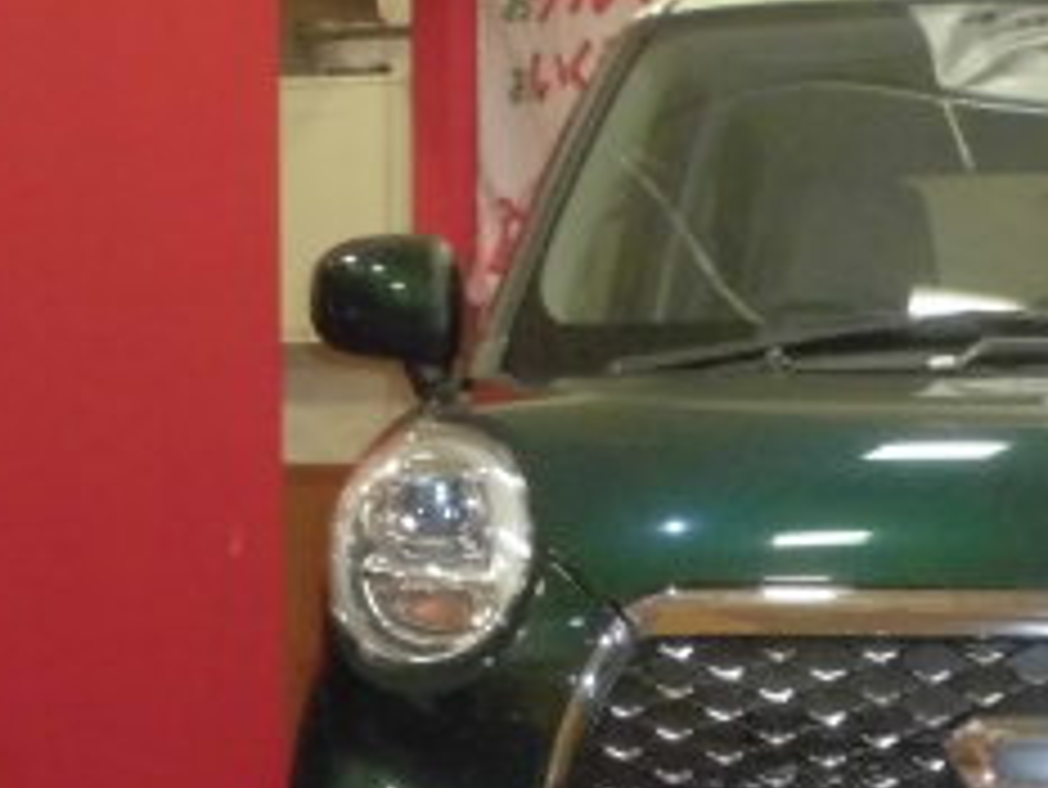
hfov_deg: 16.5
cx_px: 873
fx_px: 3574
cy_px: 774
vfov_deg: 12.4
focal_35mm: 118
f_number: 4.5
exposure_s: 1/60
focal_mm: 7.8
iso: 400
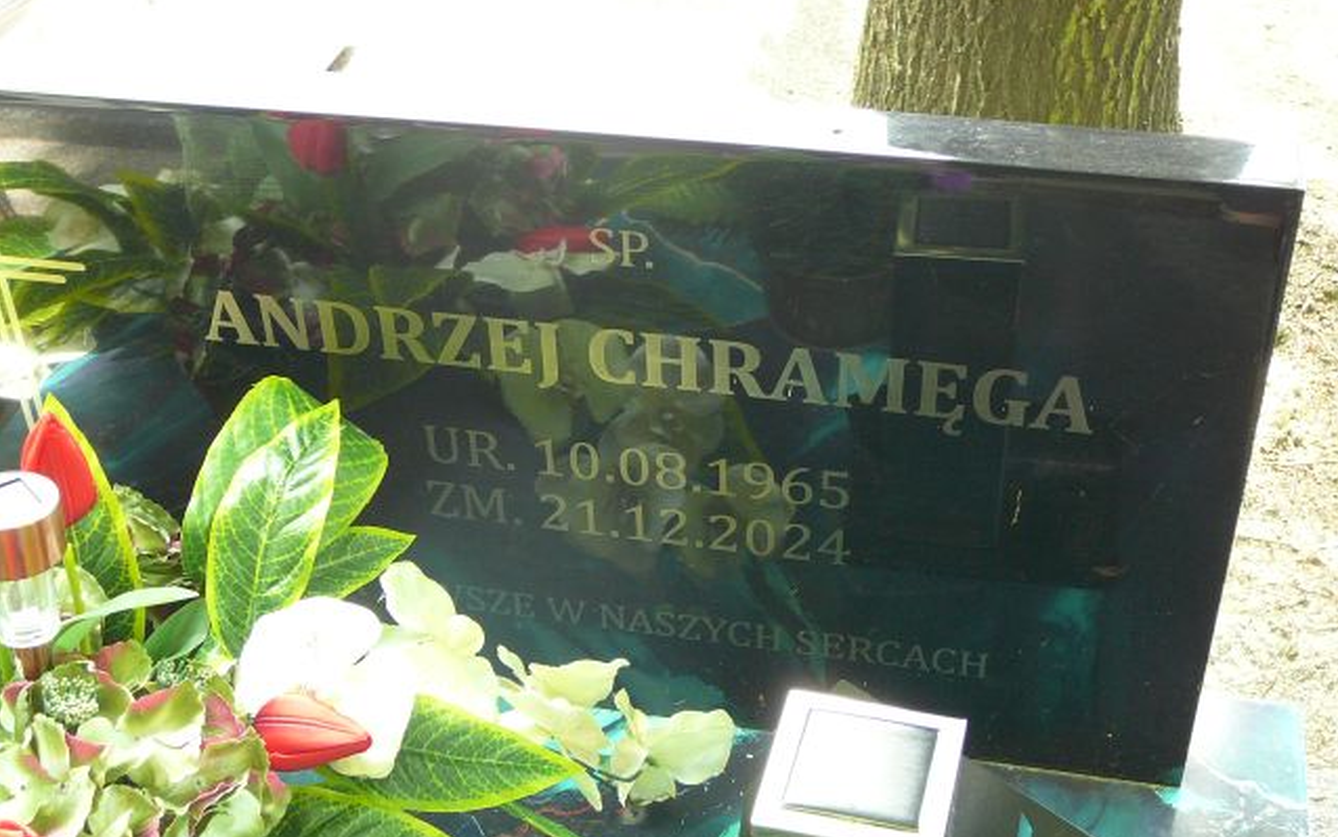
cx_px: 669
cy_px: 447
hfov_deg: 40.3
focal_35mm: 50
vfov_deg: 25.8
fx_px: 1824
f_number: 3.3
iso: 125
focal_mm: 7
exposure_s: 1/30
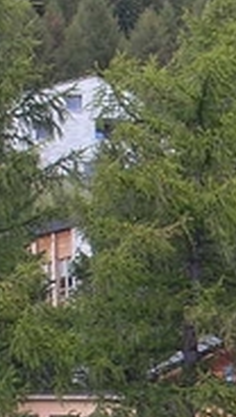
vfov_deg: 5.3
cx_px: 599
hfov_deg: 3.0
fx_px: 4522
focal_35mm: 408
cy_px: 399
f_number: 4.9
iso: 100
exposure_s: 1/90.5
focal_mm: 17.4
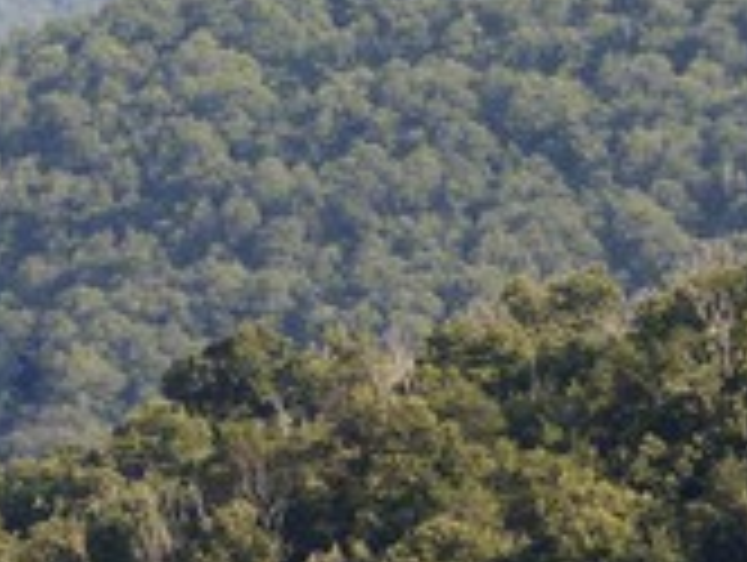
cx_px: 252
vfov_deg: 3.1
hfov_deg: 4.1
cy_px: 153
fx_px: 10503
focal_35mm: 486
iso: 200
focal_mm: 200
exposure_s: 1/320
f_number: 7.1
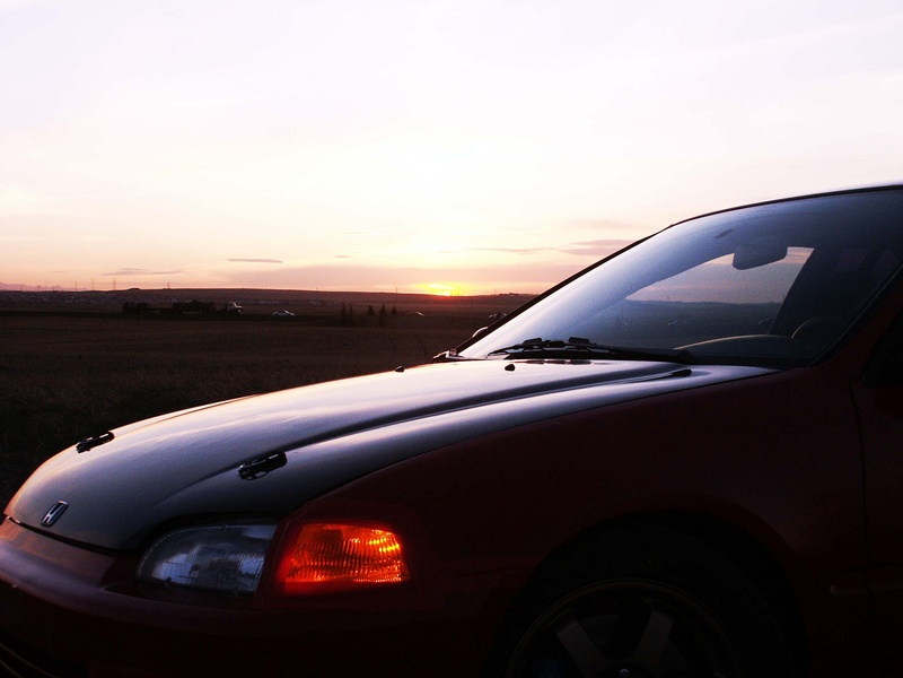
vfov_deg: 23.7
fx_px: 1617
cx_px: 452
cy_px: 339
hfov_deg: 31.2
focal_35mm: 62
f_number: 4.5
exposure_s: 1/125
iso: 100
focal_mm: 15.44
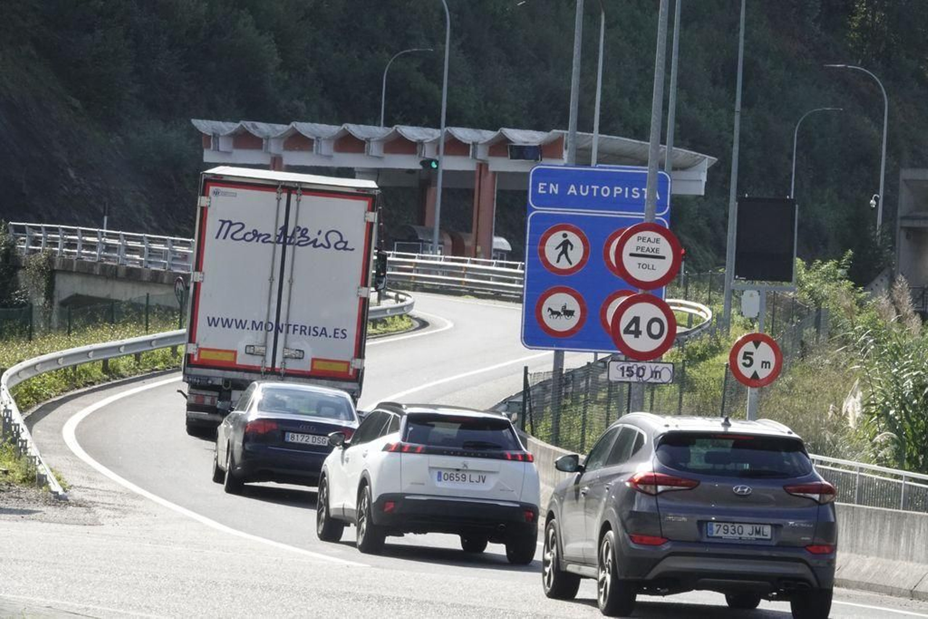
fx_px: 5517
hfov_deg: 9.6
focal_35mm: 214
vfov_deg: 6.4
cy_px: 310
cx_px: 464
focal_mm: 78.39
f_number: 16
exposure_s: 1/250
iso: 1000
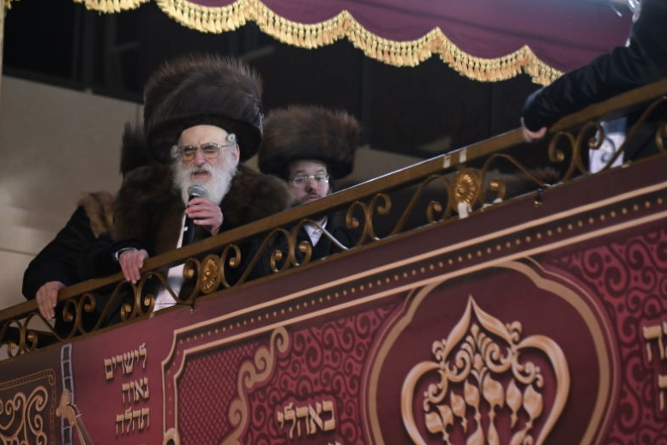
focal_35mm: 158
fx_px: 2928
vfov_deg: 8.7
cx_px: 244
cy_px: 250
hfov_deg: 13.0
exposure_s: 1/200
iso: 800
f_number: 4
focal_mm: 120
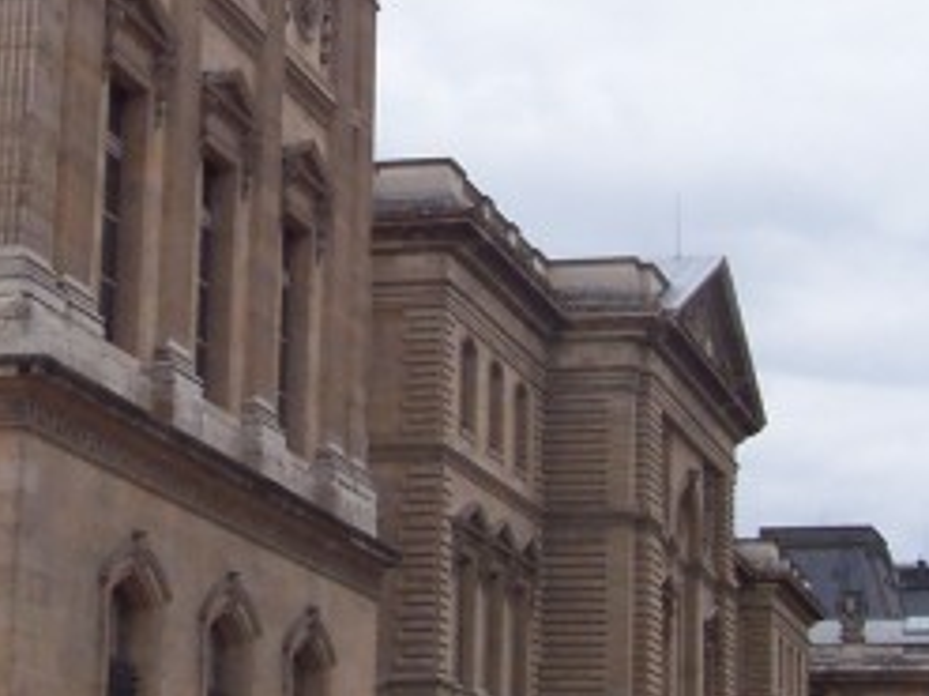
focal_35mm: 110
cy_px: 207
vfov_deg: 13.4
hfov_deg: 17.8
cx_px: 222
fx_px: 2951
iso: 80
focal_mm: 5.6
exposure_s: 1/285
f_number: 5.1
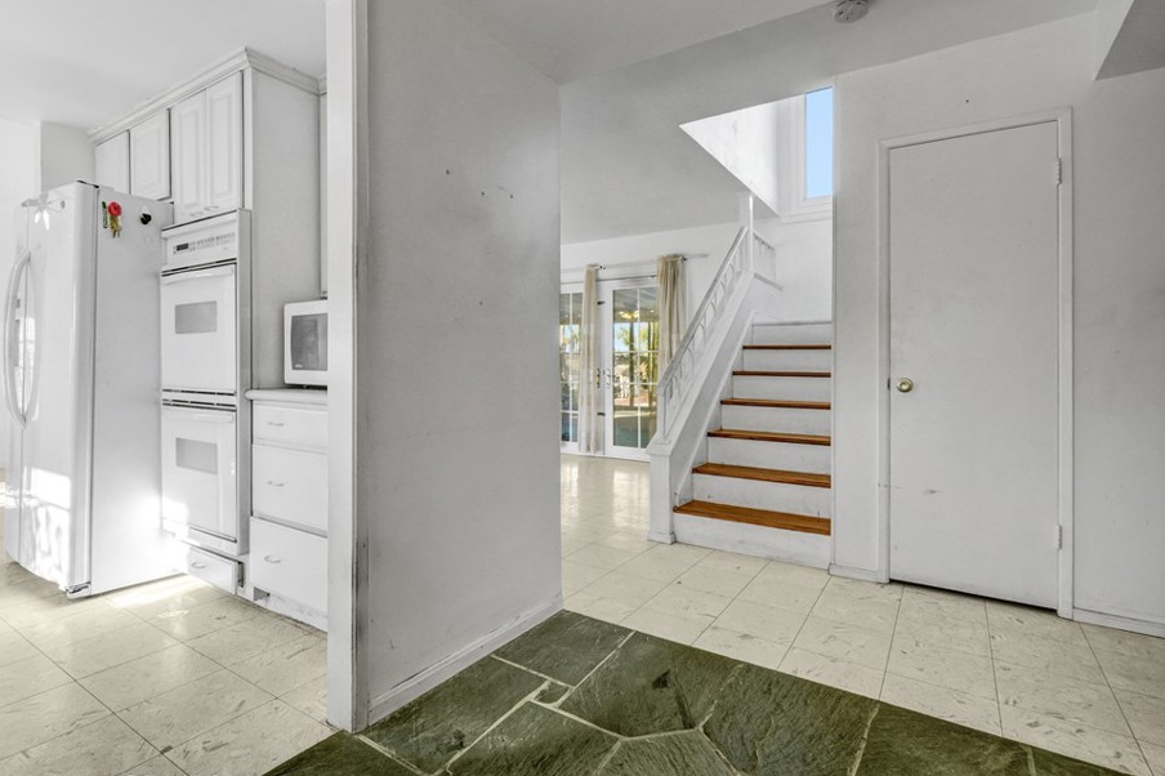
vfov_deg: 70.3
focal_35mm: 17
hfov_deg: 93.3
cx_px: 580
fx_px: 550
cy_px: 366
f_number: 11
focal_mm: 10
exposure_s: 1/10
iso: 400
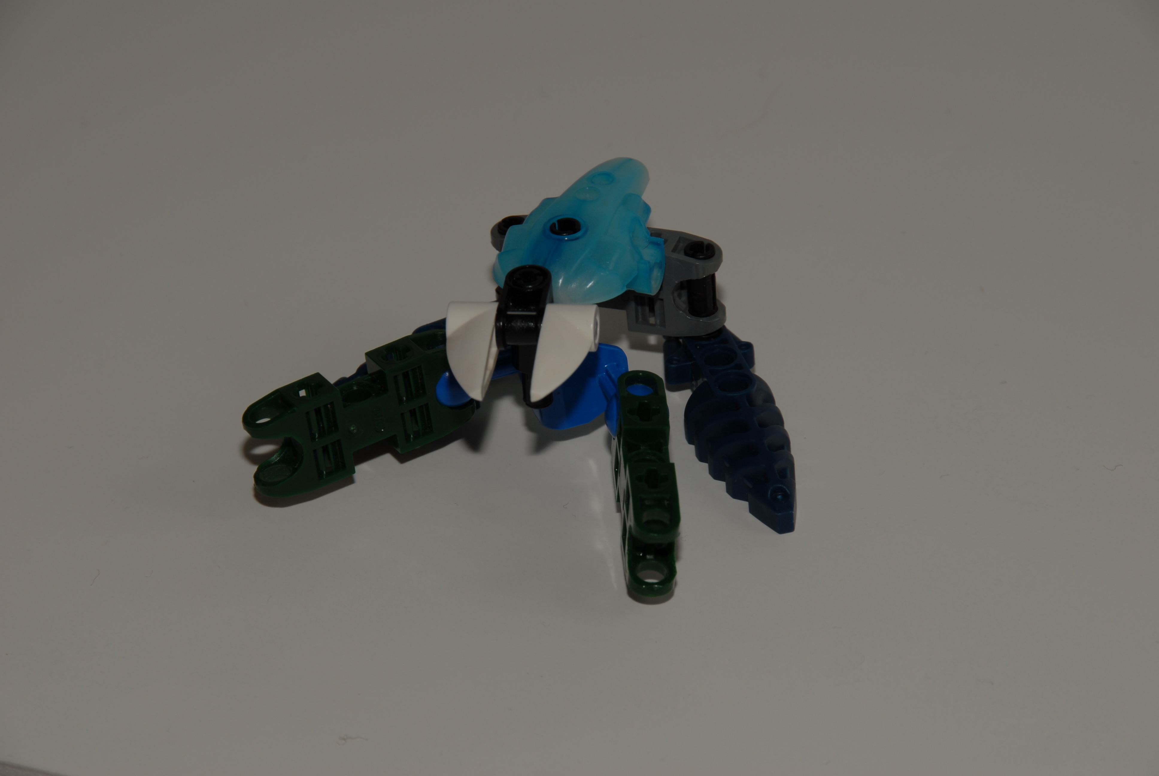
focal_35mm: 300
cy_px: 388
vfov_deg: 4.6
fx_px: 9670
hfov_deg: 6.9
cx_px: 580
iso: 100
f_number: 11
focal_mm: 200
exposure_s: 1/60
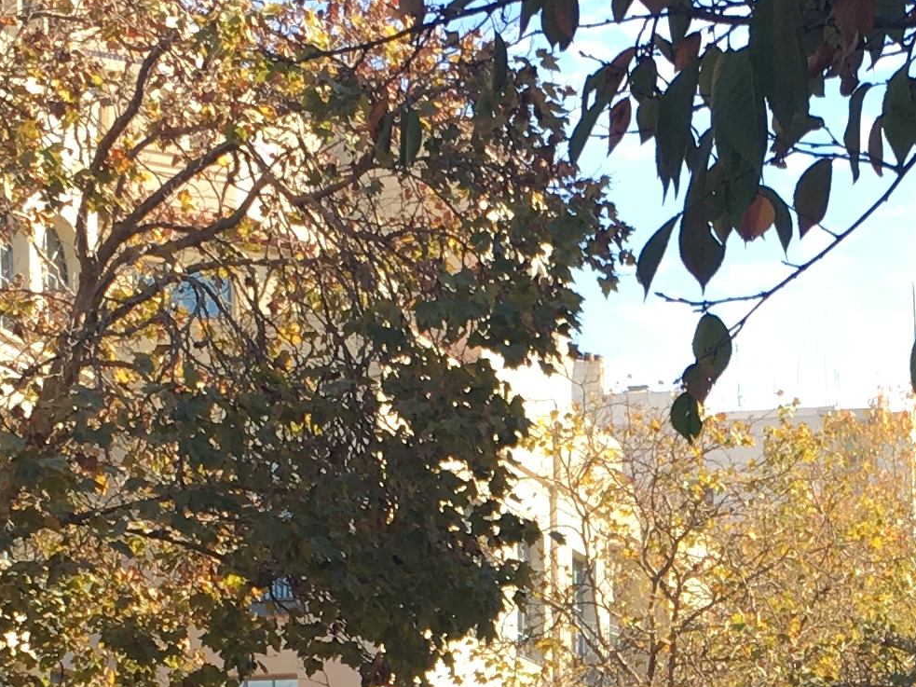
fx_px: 3149
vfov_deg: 11.9
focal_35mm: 119
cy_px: 1003
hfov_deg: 16.3
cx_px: 863
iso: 25
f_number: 2.2
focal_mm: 4.15
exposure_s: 1/427
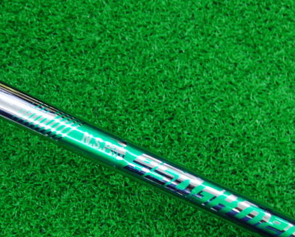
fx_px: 446
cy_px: 154
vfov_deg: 29.5
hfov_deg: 36.5
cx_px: 117
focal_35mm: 51
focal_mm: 6.42
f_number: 3.6
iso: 400
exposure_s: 1/30
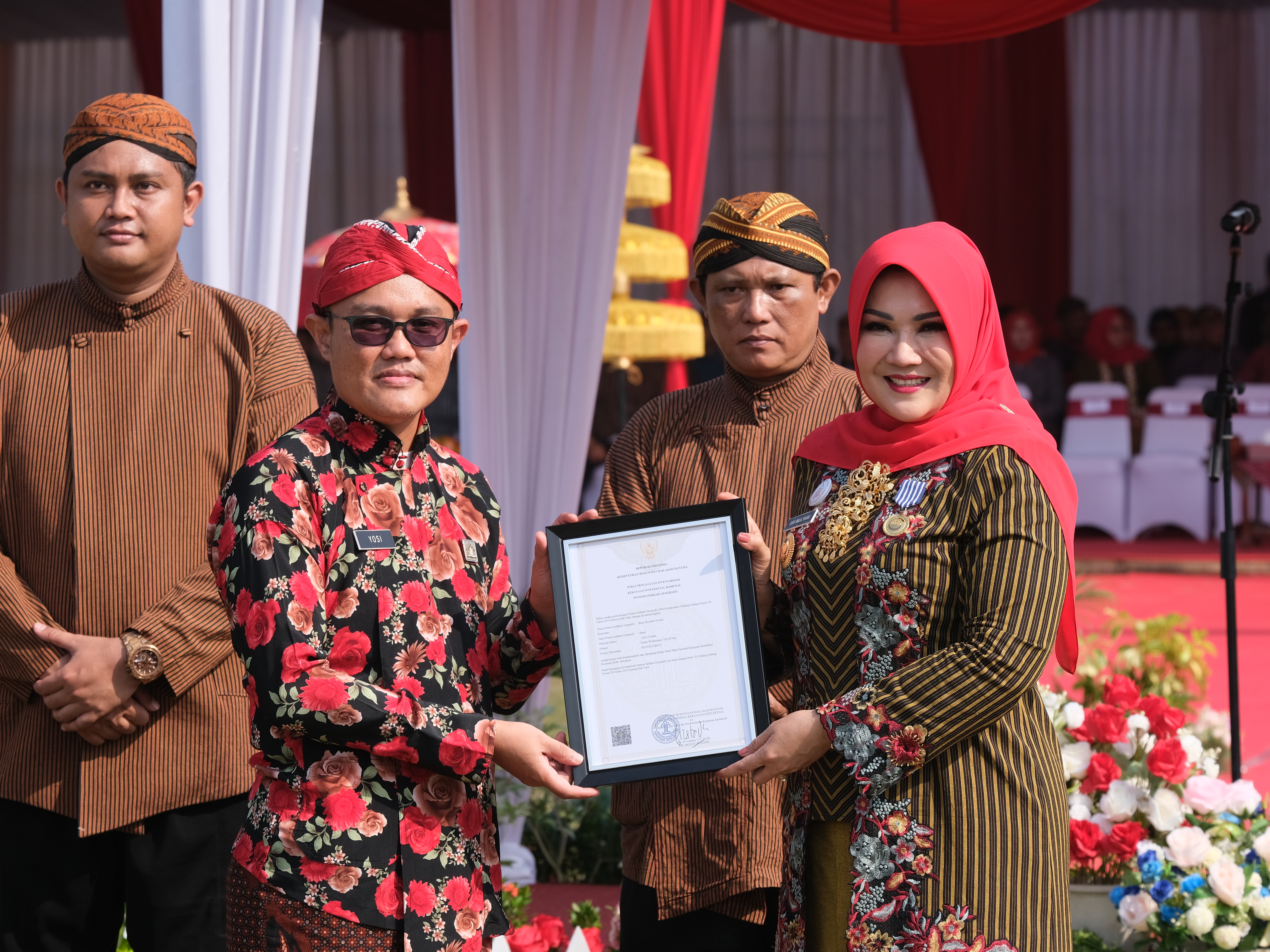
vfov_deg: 8.3
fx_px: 6567
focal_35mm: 179
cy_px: 477
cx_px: 571
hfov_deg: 11.0
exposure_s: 1/500
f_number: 6.4
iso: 320
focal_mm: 110.3
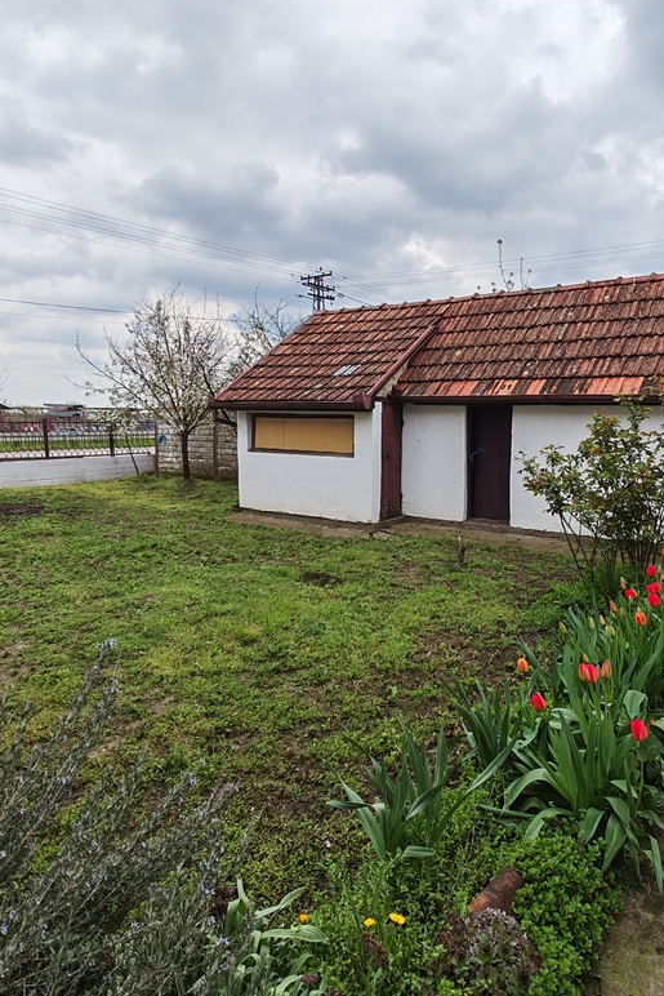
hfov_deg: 54.7
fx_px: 636
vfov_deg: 76.1
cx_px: 399
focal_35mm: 23
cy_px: 499
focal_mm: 1.96
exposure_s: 1/680
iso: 50
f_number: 2.2
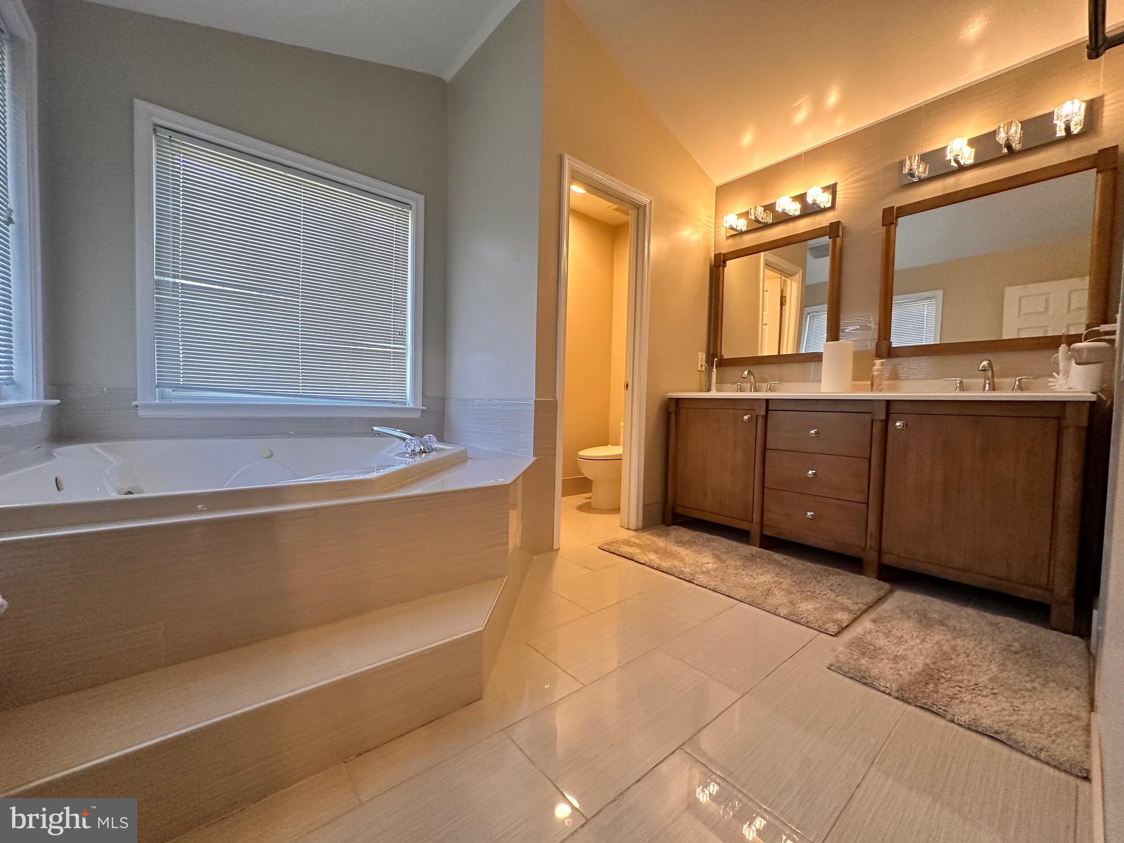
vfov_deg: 85.7
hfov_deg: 102.1
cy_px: 422
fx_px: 455
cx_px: 562
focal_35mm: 14
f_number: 2.2
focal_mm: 2.22
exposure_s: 1/120
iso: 320
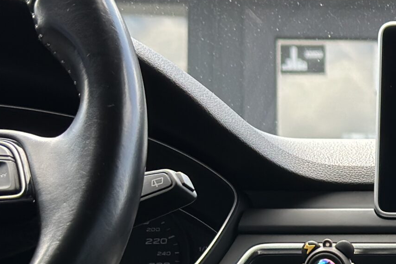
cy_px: 311
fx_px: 1639
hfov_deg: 13.2
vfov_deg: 9.1
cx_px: 540
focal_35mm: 149
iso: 80
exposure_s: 1/464
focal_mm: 6.86
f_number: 1.78
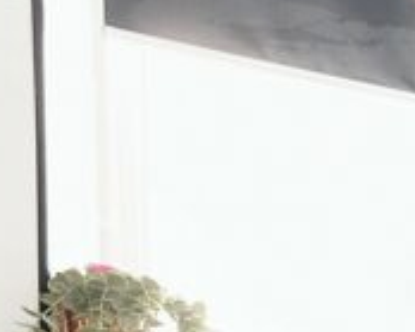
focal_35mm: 83
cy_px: 598
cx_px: 921
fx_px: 1019
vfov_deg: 15.8
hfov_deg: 15.7
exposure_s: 1/60
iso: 640
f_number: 4
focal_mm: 10
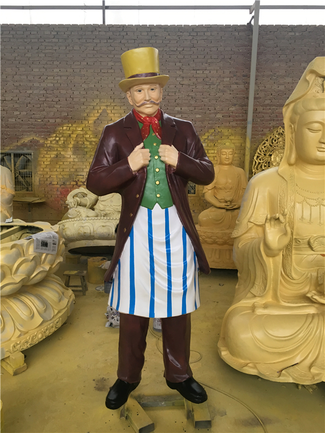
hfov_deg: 48.2
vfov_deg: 61.7
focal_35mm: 29
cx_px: 162
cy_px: 216
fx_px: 363
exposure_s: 1/33
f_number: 2.2
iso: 50
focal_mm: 4.15
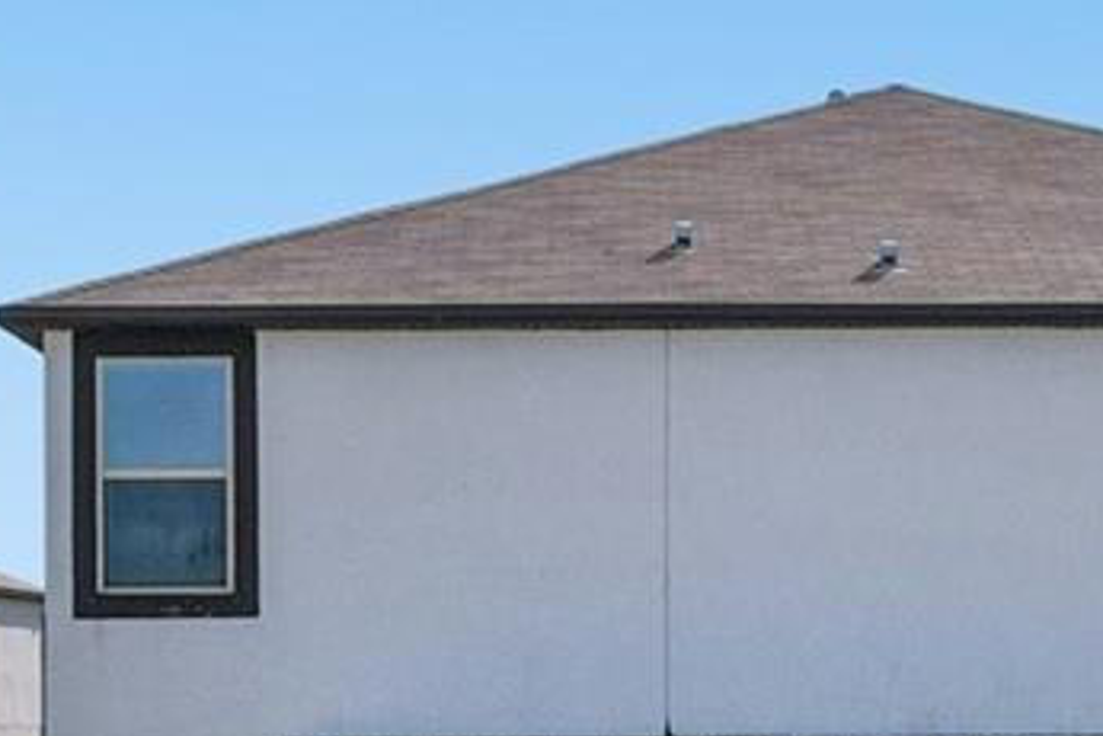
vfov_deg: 12.7
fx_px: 3125
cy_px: 1133
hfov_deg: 19.7
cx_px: 927
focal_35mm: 102
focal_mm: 8.4
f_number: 2.8
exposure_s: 1/5000
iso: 160
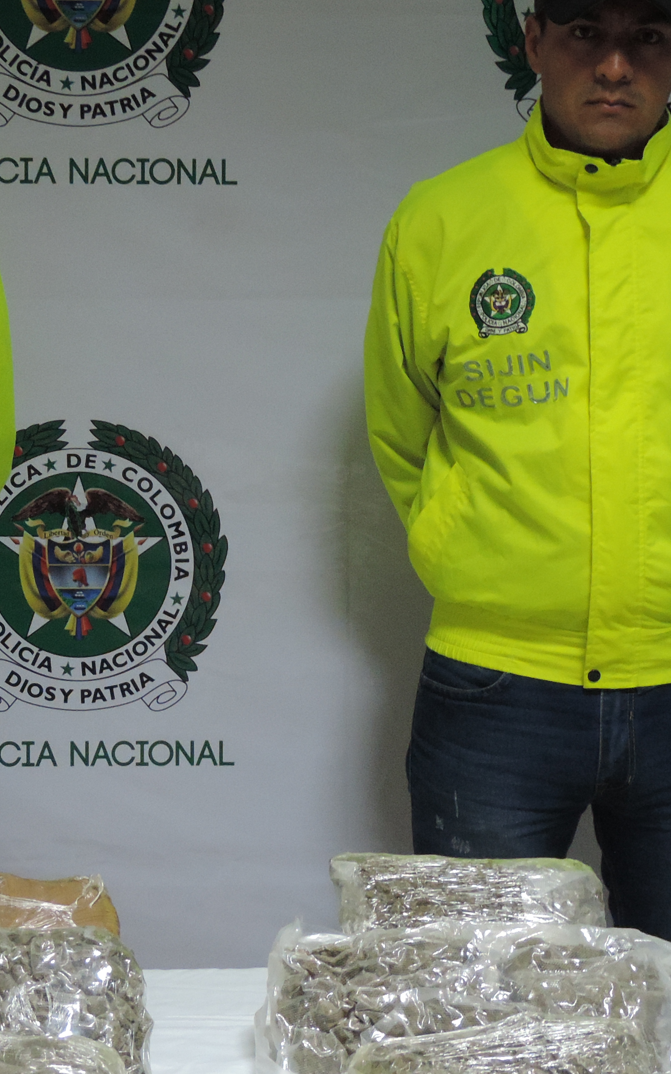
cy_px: 564
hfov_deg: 13.9
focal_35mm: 94
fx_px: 2750
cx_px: 248
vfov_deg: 22.1
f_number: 3.5
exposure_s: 1/13
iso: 400
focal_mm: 8.3
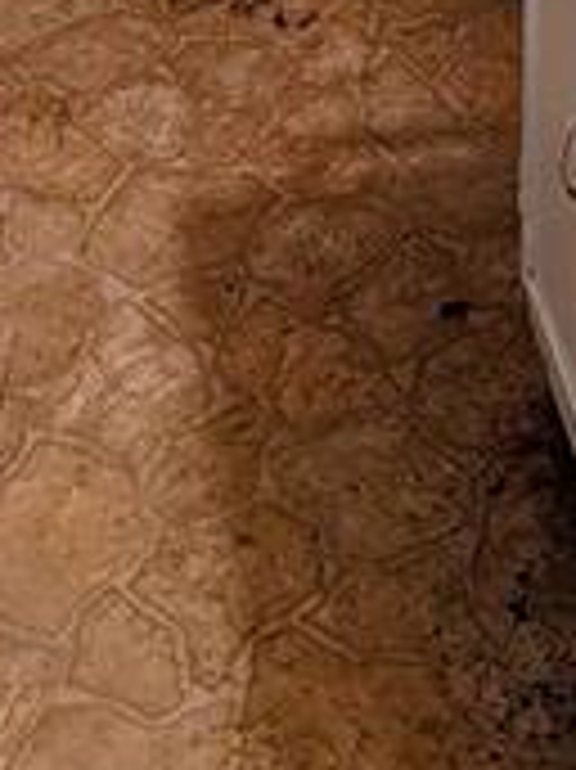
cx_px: 436
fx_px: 2399
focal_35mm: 108
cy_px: -851
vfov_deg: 14.5
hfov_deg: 13.6
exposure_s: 1/120
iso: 74
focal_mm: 6.9
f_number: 1.68
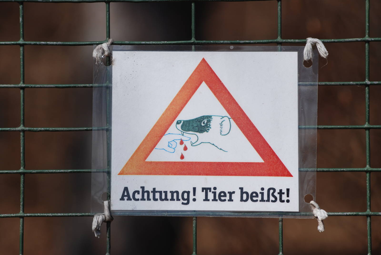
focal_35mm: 180
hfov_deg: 11.4
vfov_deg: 7.7
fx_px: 1907
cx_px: 190
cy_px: 128
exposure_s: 1/500
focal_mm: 120
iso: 100
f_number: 6.3
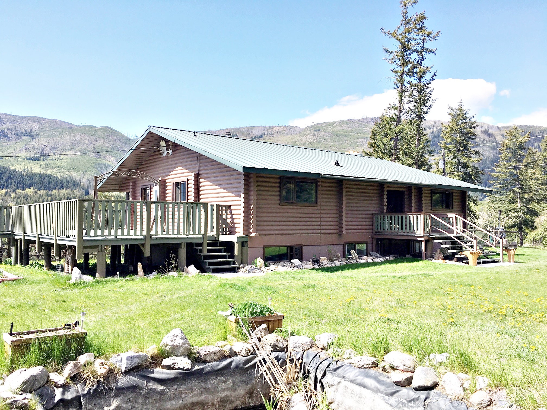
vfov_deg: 48.2
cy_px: 205
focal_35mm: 29
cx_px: 274
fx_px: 458
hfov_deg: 61.7
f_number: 2.2
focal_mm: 4.15
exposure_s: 1/1099
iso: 25
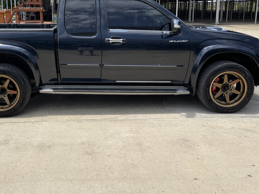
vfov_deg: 35.7
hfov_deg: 46.2
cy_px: 67
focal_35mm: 40
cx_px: 90
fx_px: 299
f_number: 1.6
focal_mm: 5.1
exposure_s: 1/3448
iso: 32
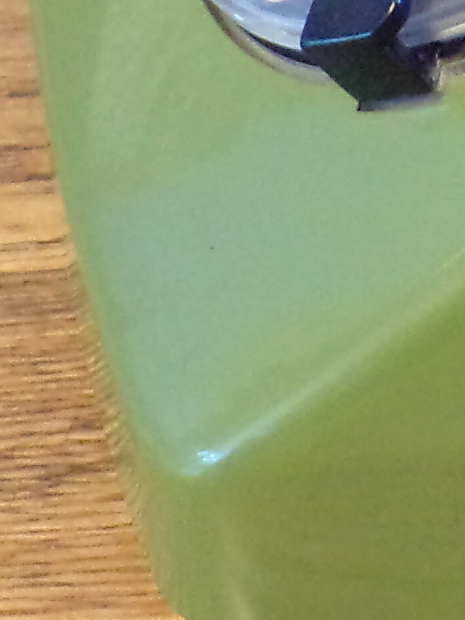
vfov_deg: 10.7
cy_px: -130
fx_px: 3259
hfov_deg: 7.7
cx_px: 1056
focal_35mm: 182
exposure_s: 1/17
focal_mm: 6.6
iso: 695
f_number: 3.3
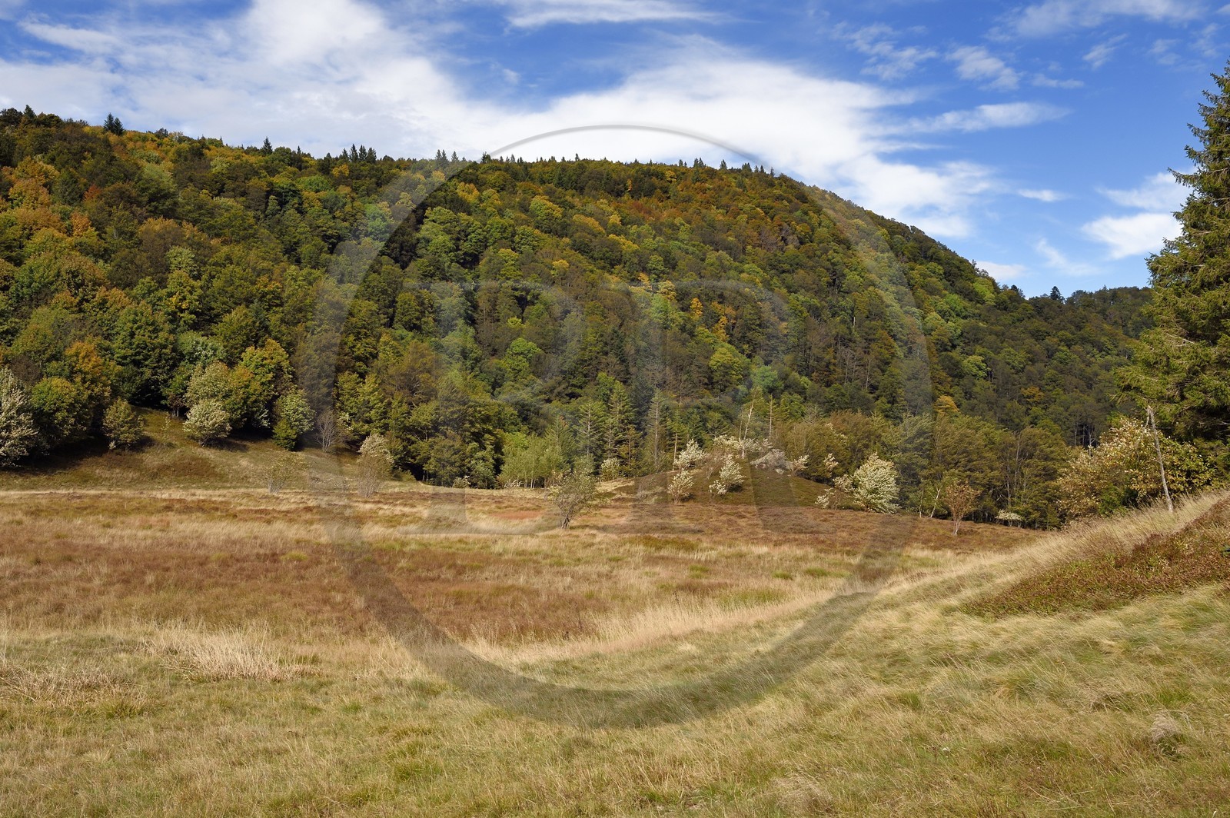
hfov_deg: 48.5
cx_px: 615
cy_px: 409
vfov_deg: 33.3
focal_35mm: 40
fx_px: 1366
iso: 200
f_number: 14
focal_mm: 40
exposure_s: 1/250
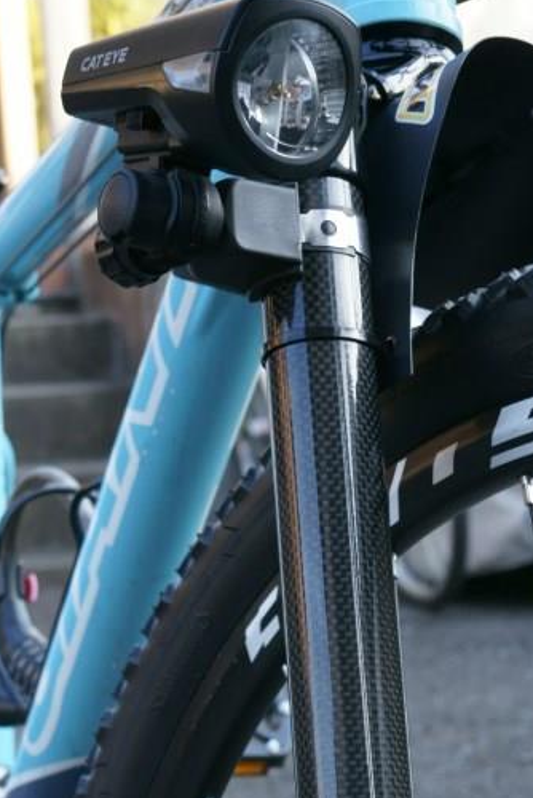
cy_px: 782
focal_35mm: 92
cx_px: 426
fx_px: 2040
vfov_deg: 21.4
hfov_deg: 14.8
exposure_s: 1/160
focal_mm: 30
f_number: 6.3
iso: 800
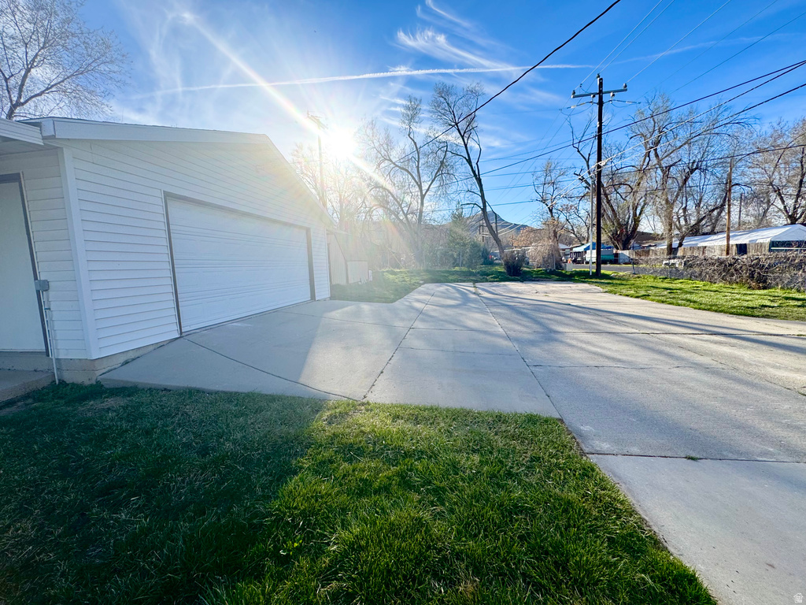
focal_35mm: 14
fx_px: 326
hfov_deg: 102.1
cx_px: 403
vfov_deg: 85.7
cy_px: 302
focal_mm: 2.22
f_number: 2.2
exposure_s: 1/1006
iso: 50
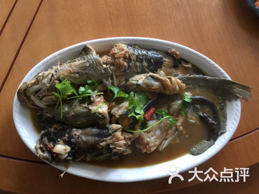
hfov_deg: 61.7
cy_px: 97
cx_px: 130
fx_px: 217
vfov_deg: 48.2
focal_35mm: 29
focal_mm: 4.15
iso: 64
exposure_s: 1/33
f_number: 2.2
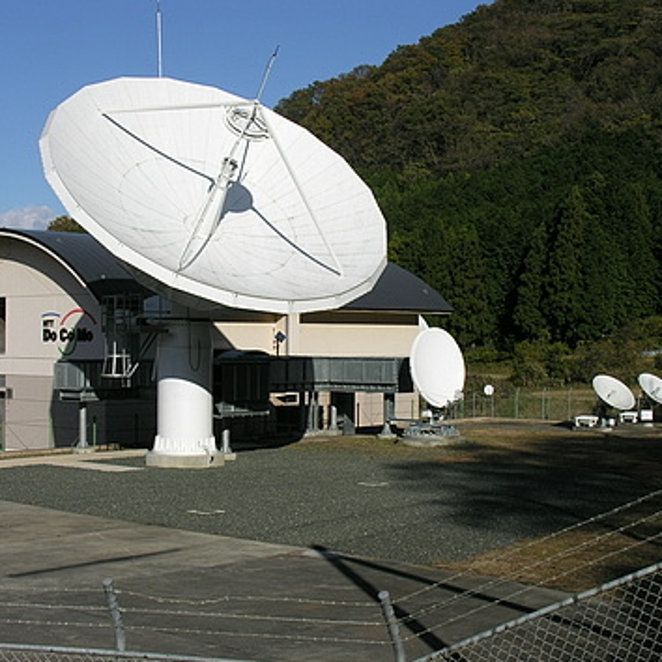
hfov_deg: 28.6
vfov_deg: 28.6
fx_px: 1298
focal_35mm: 60
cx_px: 310
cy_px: 329
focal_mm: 12.7
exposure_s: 1/262
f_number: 7.8
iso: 50
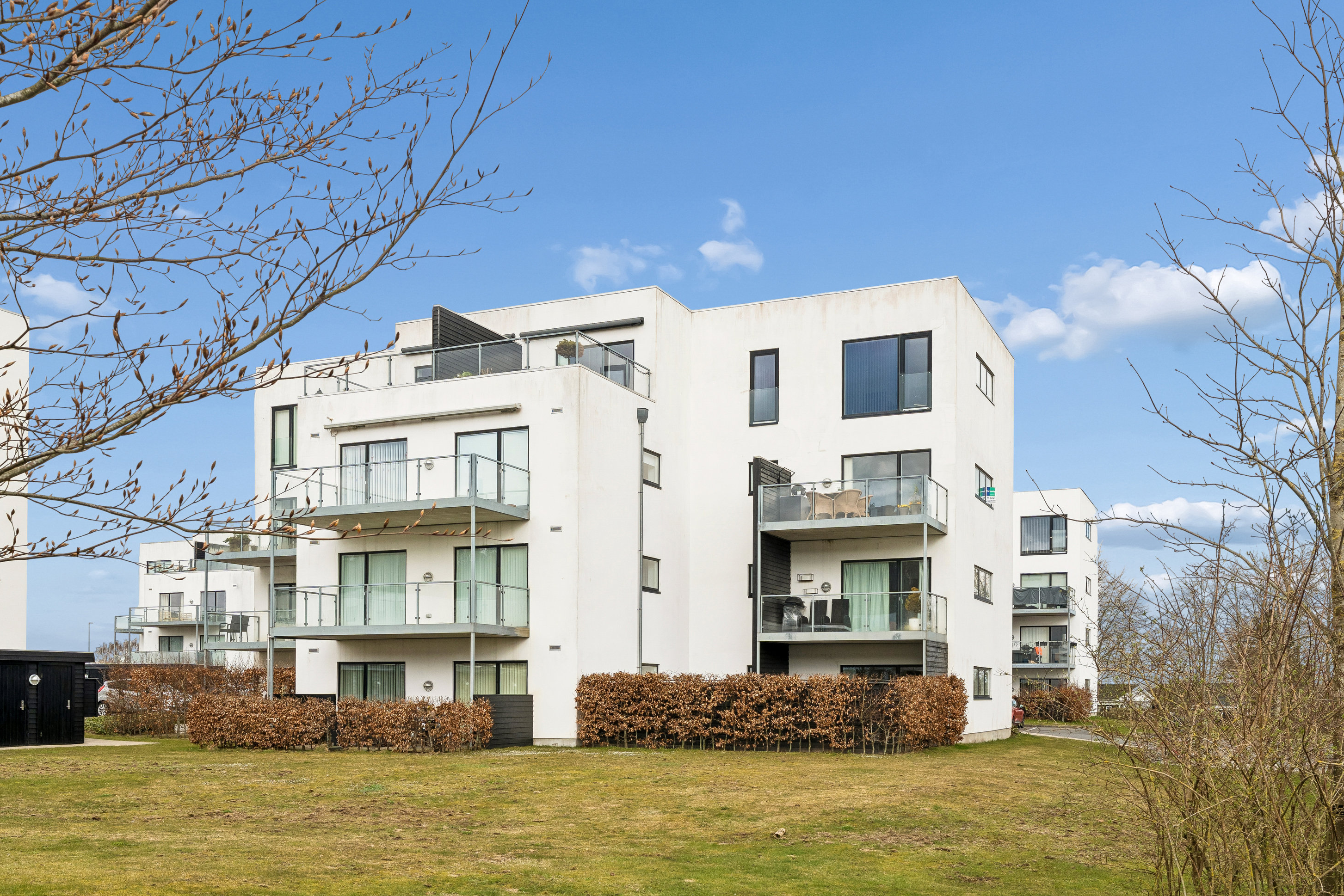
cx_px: 674
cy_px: 458
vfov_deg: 41.1
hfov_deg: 58.7
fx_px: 1195
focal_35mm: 32
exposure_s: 1/500
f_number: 10
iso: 400
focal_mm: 31
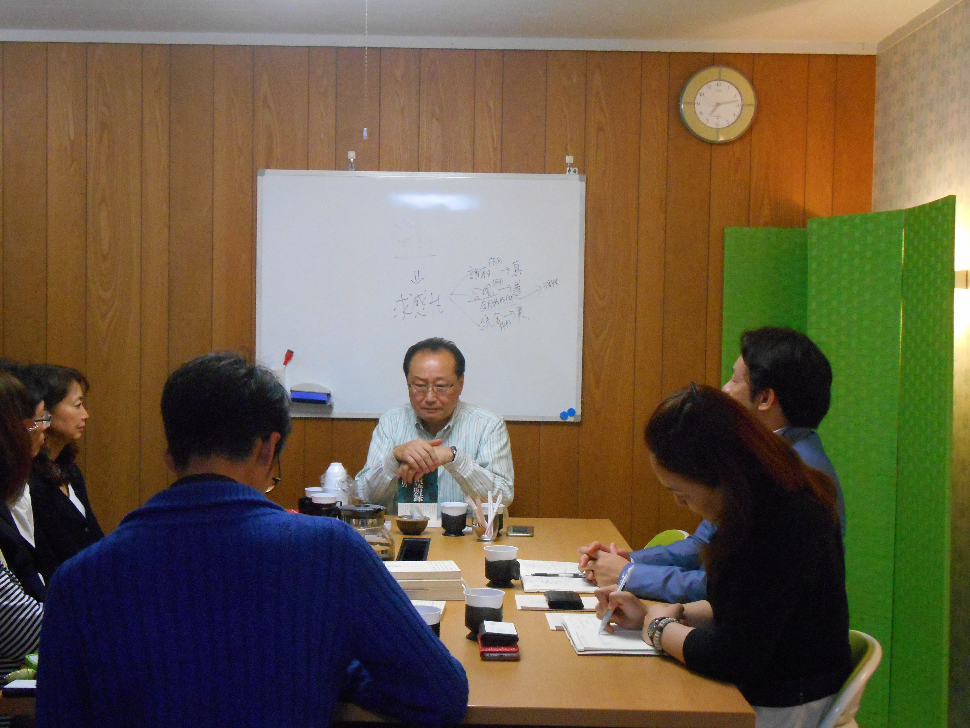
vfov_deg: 32.2
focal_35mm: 45
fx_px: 1261
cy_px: 398
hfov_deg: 42.0
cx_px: 444
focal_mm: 7.2
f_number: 3.9
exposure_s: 1/40
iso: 800
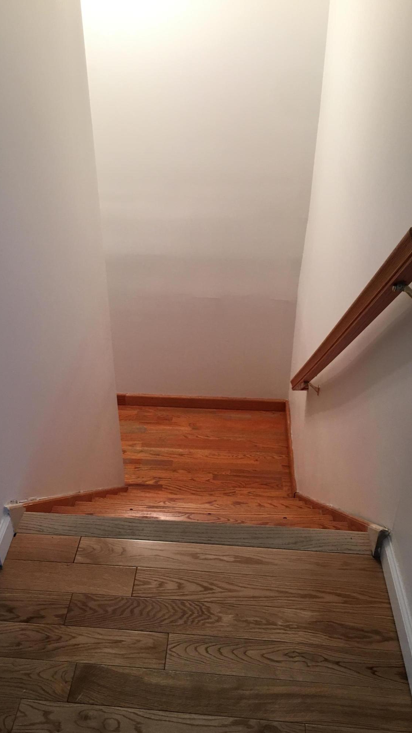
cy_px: 370
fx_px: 621
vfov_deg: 61.0
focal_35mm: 32
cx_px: 174
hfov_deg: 36.6
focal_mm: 4.15
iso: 80
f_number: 2.2
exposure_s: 1/30
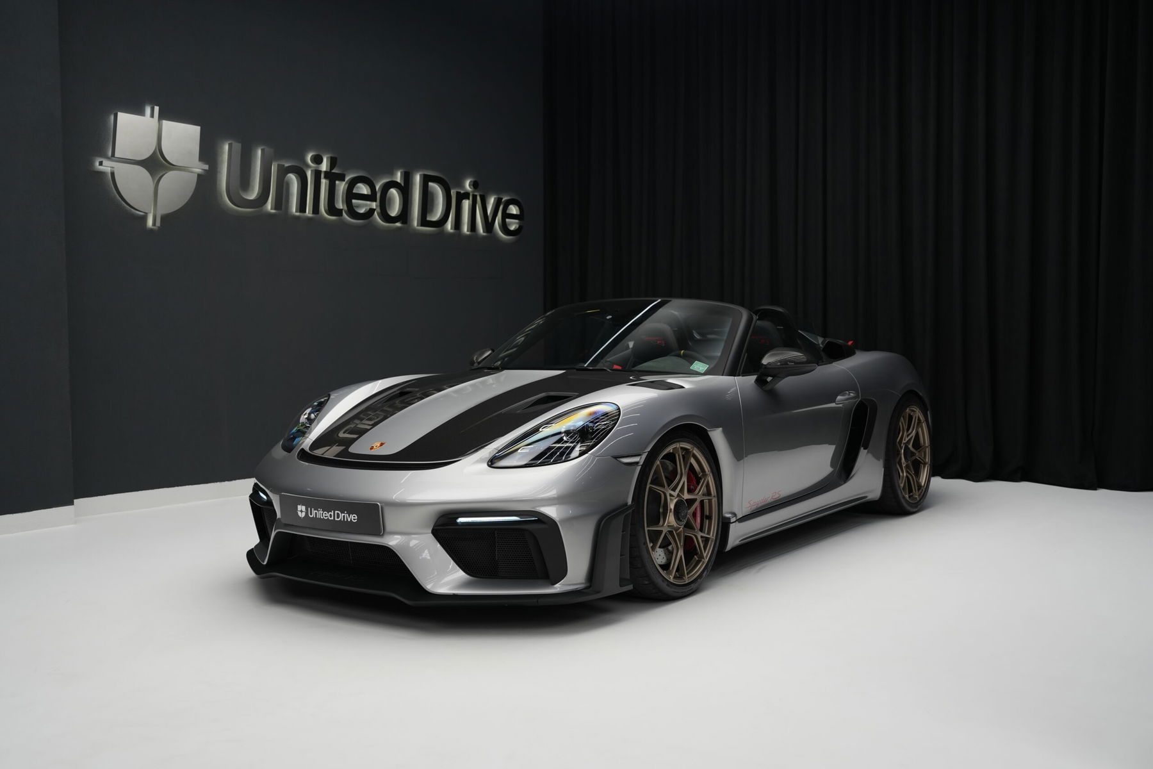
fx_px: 1121
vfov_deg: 37.9
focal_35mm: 35
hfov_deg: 54.4
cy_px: 384
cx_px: 576
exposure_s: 1/40
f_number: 4
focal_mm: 35
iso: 500
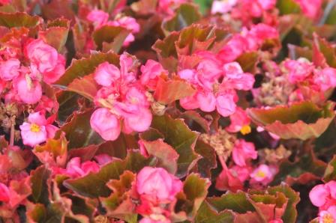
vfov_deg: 13.0
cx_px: 168
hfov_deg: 19.5
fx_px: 979
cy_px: 112
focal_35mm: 105
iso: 1250
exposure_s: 1/80
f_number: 4.5
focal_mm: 70
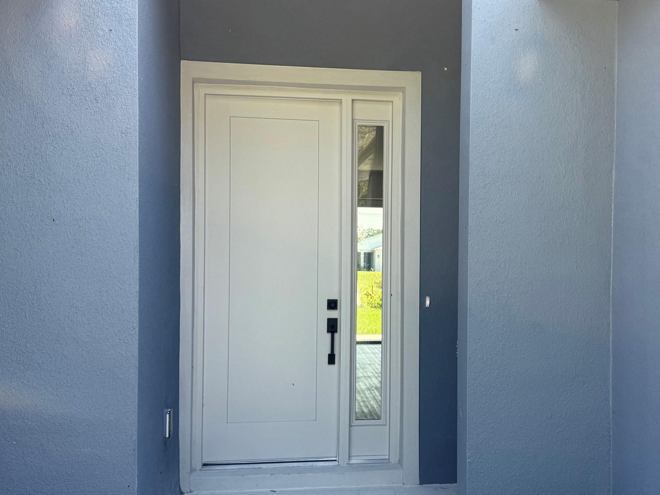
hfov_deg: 43.6
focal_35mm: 43
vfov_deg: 33.6
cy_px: 261
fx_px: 820
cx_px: 404
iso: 80
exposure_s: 1/567
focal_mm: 6.76
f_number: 1.78
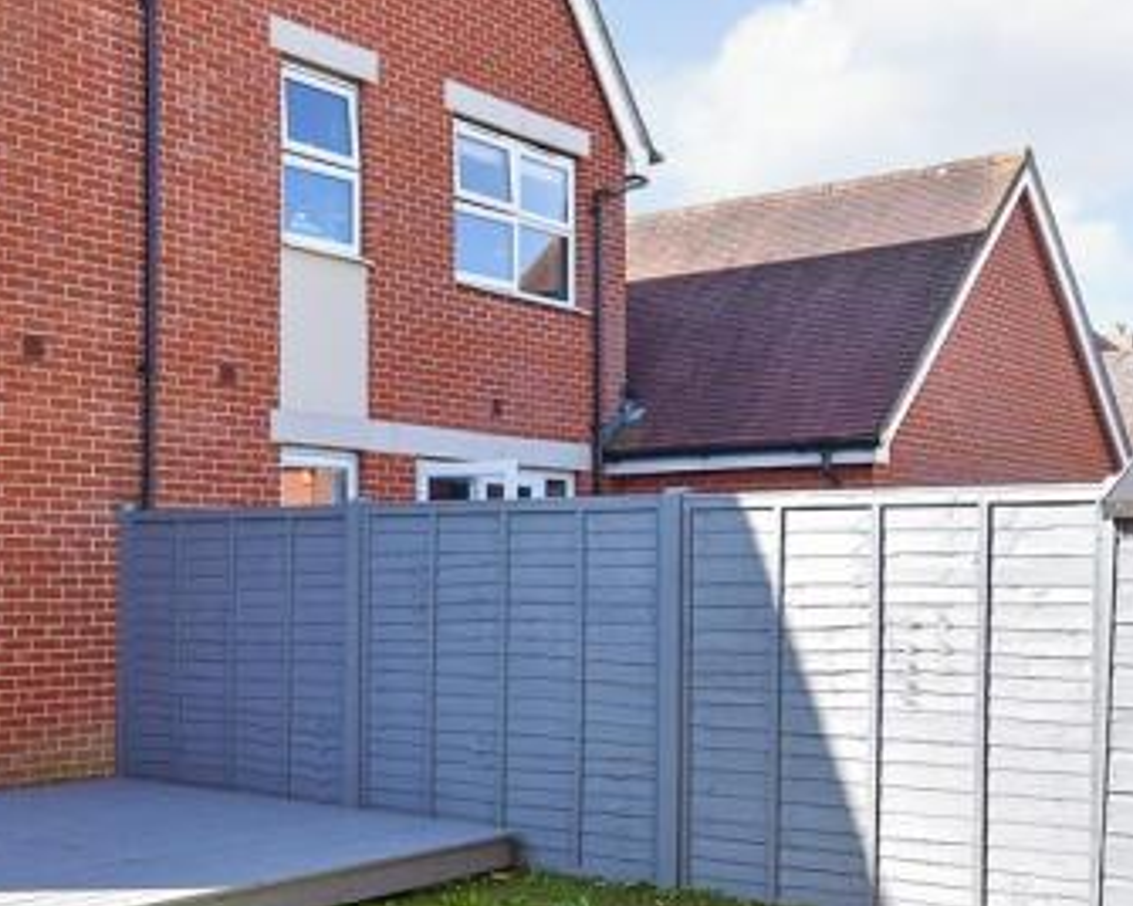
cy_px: 553
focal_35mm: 43
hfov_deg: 42.0
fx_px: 1442
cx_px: 331
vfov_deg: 34.8
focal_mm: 10
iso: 320
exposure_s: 1/320
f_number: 8
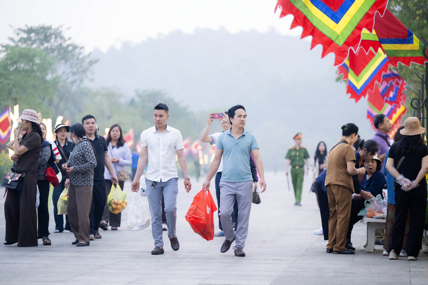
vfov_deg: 10.2
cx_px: 214
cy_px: 142
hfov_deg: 15.2
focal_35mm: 135
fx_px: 1605
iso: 4000
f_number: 2.8
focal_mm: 135
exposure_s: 1/250
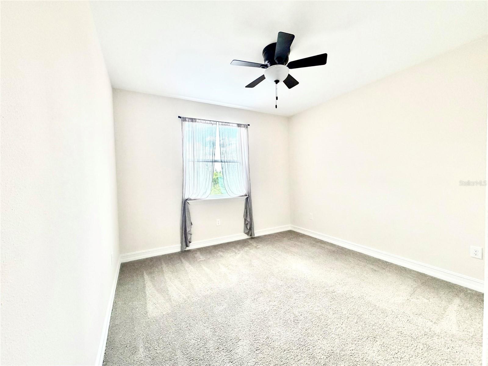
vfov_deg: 85.7
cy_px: 183
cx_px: 244
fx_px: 197
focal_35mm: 14
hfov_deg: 102.1
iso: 320
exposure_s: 1/85
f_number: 2.2
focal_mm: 2.22
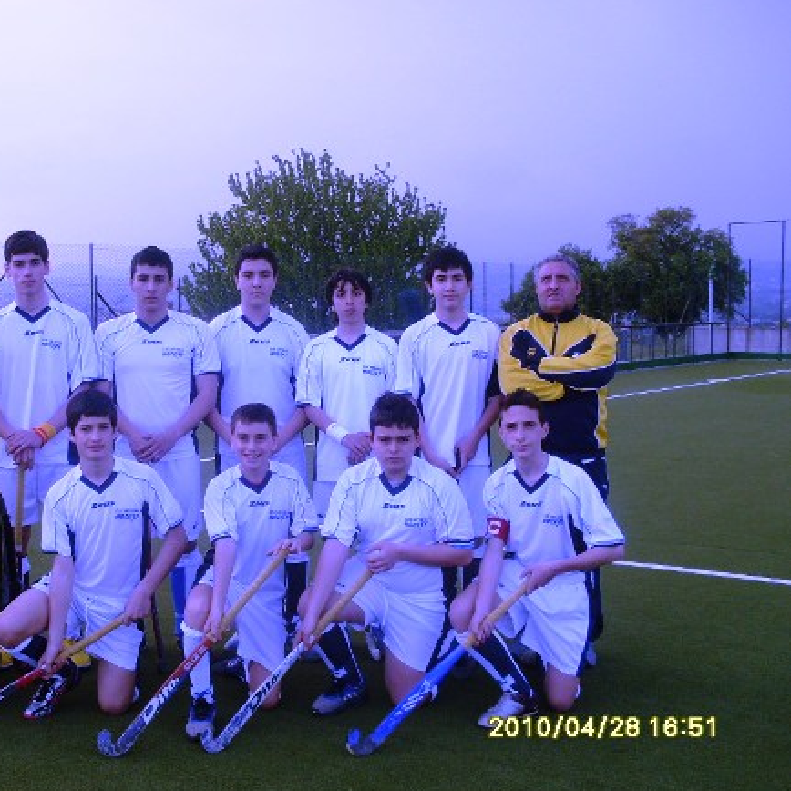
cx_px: 252
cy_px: 400
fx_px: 1189
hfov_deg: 36.3
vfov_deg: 36.8
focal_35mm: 46
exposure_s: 1/350
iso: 80
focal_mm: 6.3
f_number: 2.8
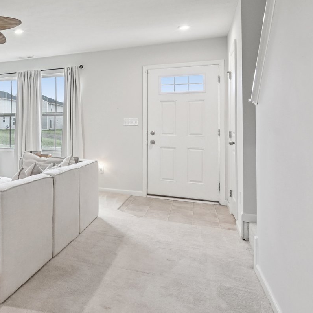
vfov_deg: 46.9
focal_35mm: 35
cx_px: -66
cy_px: 125
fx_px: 358
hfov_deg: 36.2
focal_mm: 16
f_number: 8
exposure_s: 1/30
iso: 1250
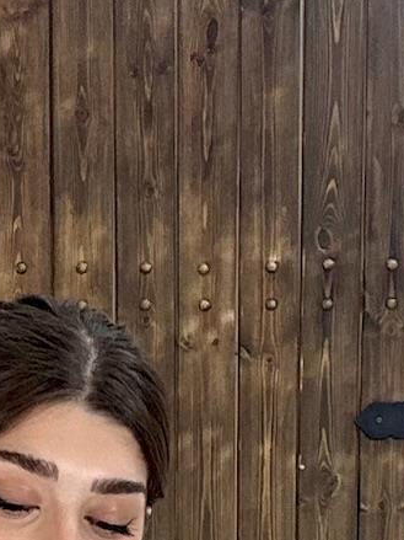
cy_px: 883
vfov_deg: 13.1
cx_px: 9
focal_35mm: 140
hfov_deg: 10.5
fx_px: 2180
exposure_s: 1/100
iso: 32
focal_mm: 2.69
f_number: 1.9
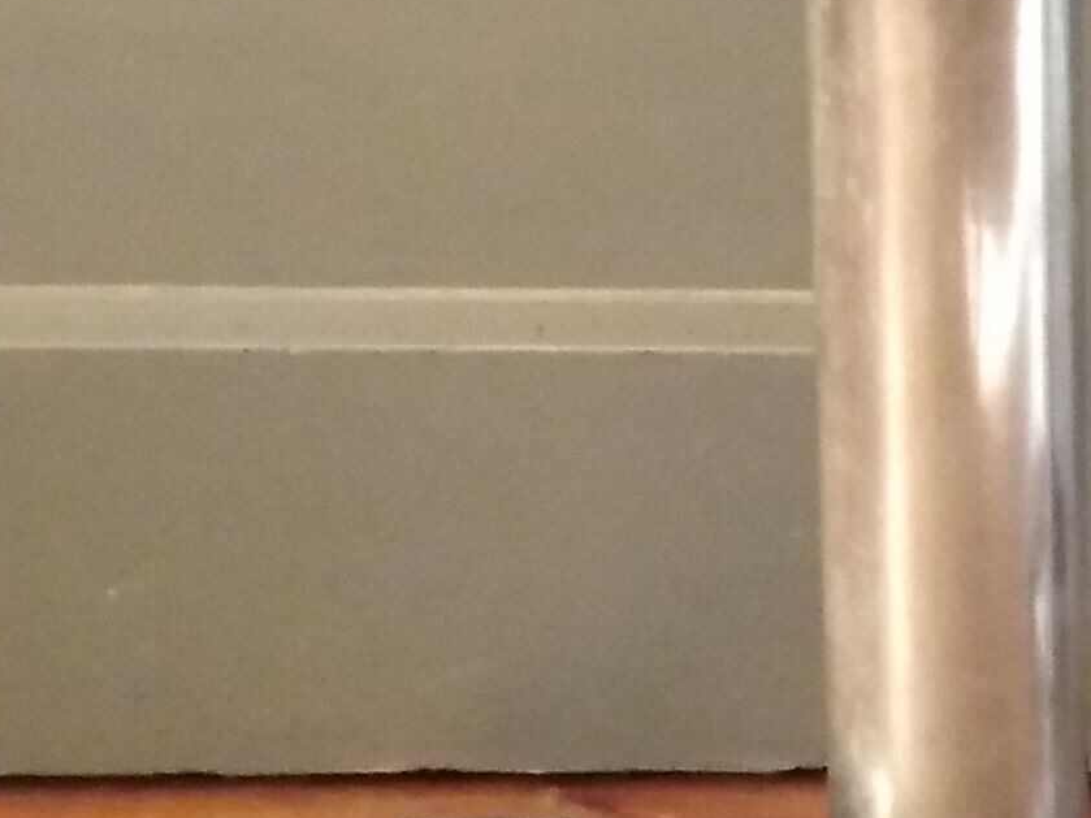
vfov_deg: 11.7
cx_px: 1466
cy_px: -217
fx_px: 3908
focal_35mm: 124
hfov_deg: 15.1
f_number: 2.2
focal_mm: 3.46
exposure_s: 1/15
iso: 761
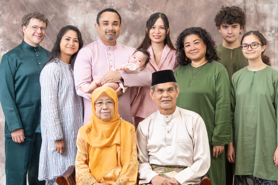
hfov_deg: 30.5
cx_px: 139
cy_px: 92
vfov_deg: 20.6
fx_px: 510
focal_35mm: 66
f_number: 8
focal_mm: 66
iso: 100
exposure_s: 1/125
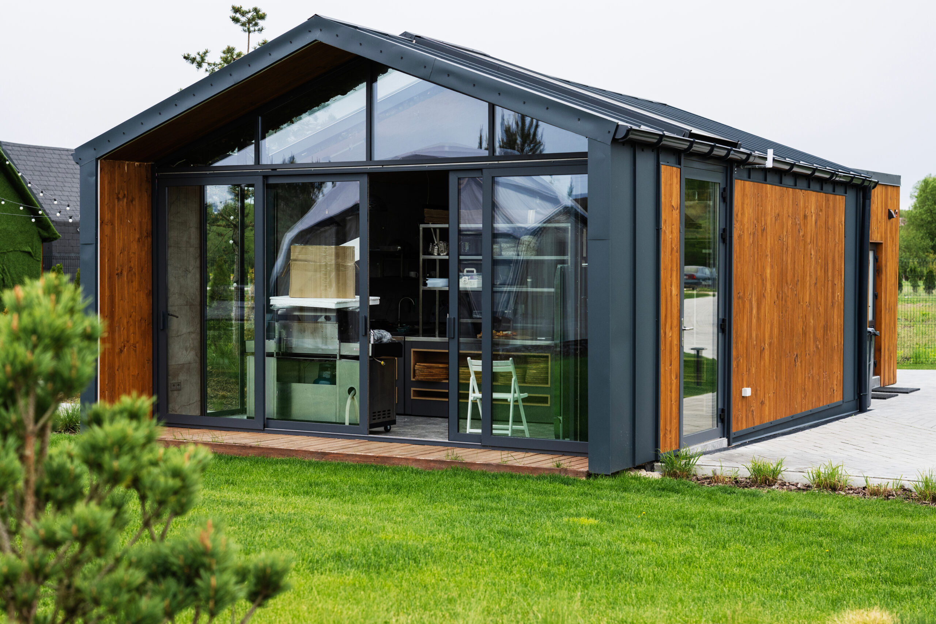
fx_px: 1300
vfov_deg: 27.0
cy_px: 312
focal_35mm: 50
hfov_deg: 39.6
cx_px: 468
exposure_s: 1/800
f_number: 4
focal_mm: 50
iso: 250
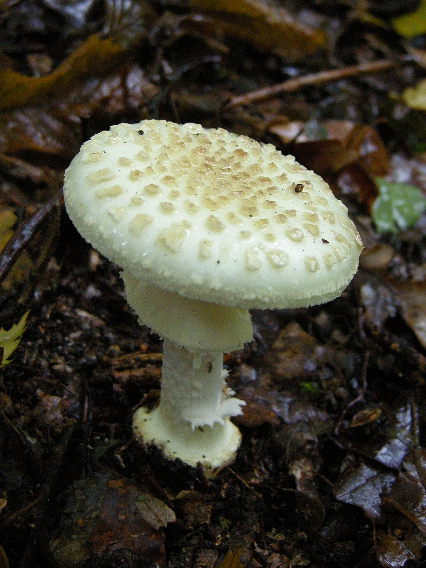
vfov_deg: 52.6
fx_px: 574
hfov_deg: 40.7
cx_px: 213
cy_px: 284
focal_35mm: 35
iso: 400
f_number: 2.7
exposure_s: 1/24
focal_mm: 7.5
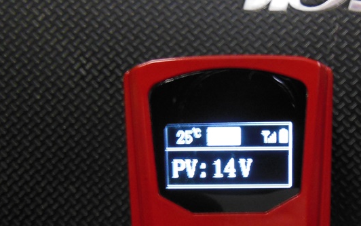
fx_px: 502
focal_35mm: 51
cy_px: 171
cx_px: 218
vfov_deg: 25.1
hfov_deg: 39.4
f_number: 3.5
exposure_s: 1/2.5
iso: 400
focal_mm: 4.5
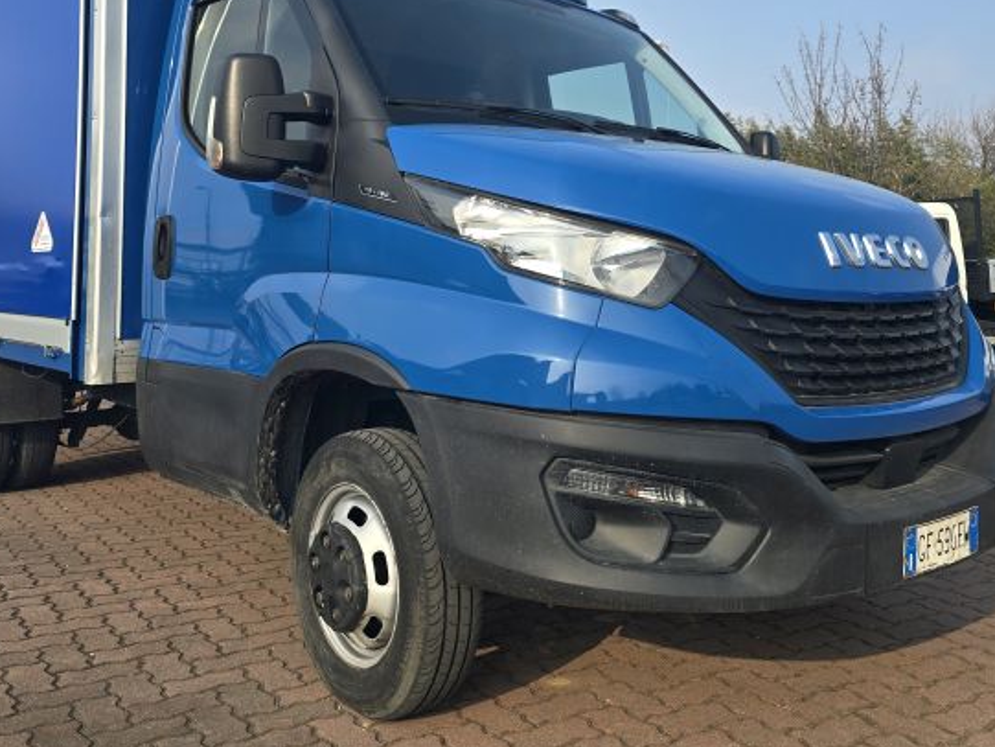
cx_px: 451
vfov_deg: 41.0
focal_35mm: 34
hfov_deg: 53.9
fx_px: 978
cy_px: 219
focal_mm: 6.3
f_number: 1.7
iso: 12
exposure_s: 1/528
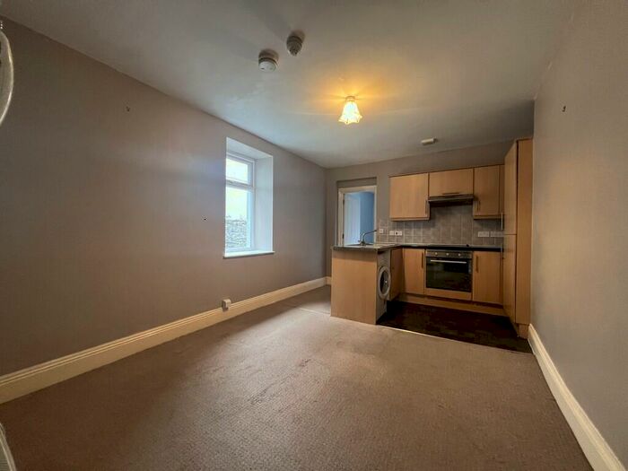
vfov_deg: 89.9
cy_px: 236
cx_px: 314
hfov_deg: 106.2
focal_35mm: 13
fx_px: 236
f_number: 1.8
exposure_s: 1/60
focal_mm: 1.57
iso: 320
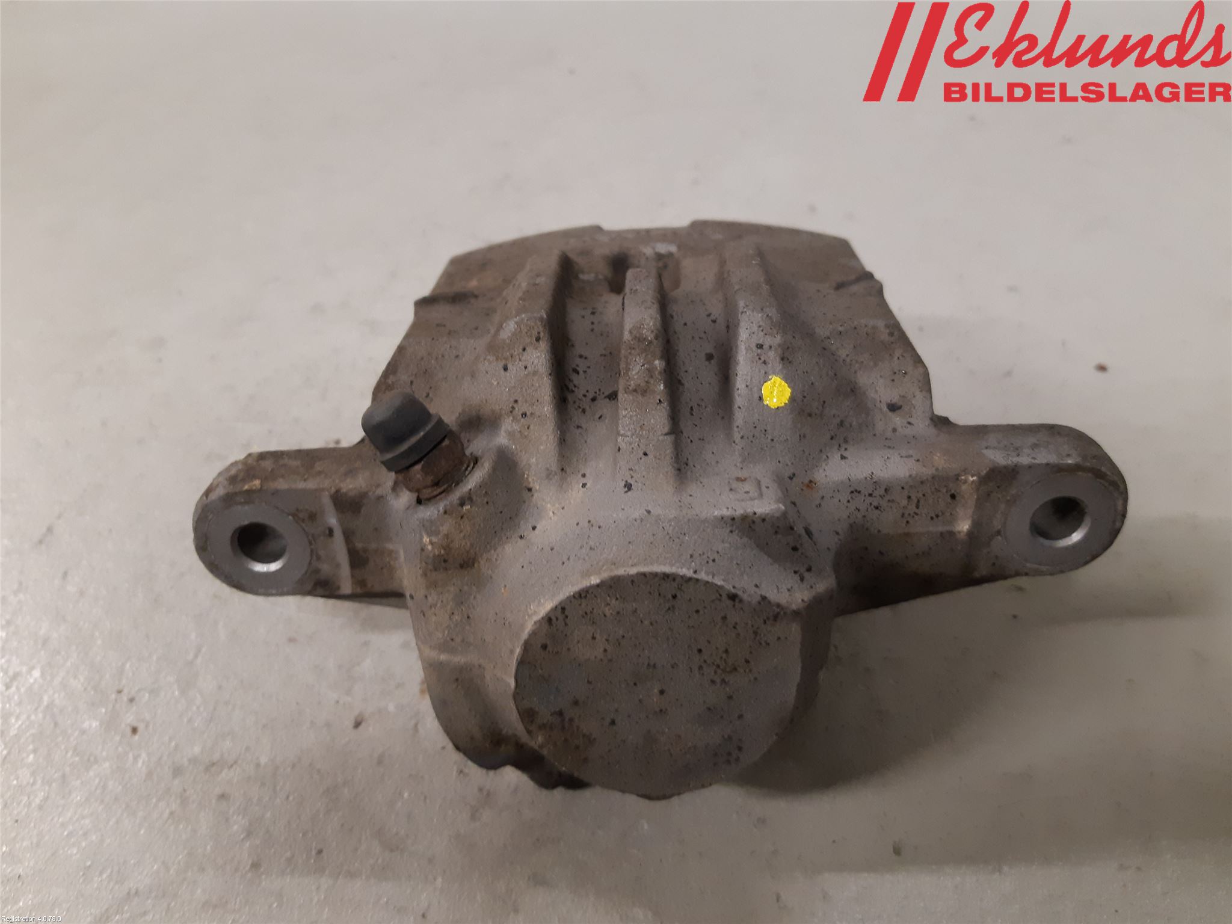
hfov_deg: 67.3
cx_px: 616
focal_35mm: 26
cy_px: 462
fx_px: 925
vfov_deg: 53.1
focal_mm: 3.93
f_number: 1.7
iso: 200
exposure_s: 1/50
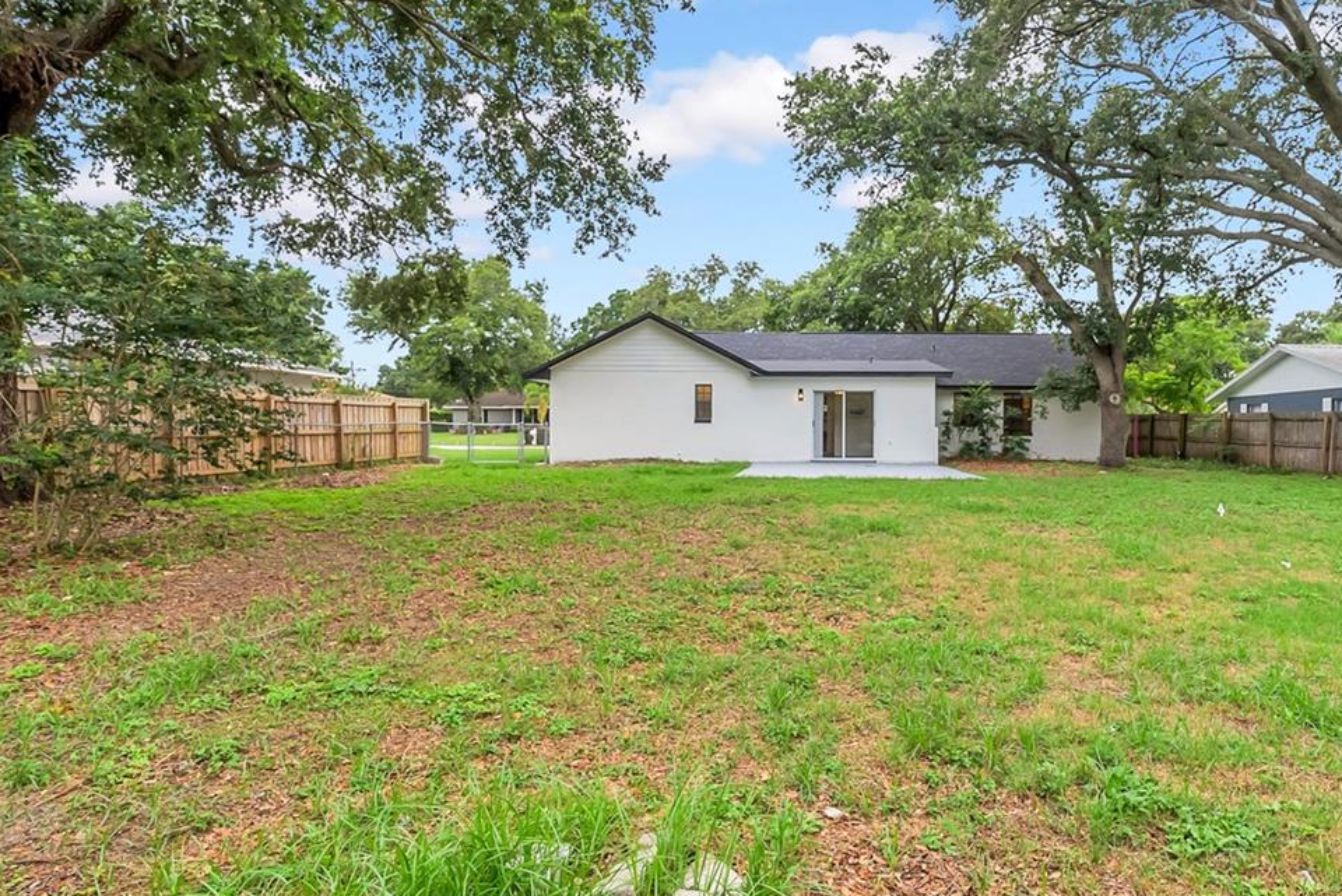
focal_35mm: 20
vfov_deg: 62.0
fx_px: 746
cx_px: 781
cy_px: 446
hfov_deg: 83.3
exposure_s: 1/100
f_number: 8
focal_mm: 12
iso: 800
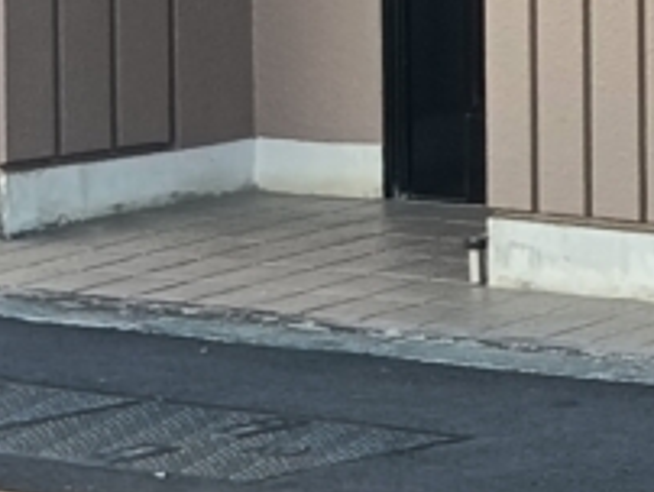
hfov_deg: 5.9
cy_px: -592
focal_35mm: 318
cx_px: 1663
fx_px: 6015
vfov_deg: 4.6
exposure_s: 1/100
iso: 100
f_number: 1.7
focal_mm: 4.7
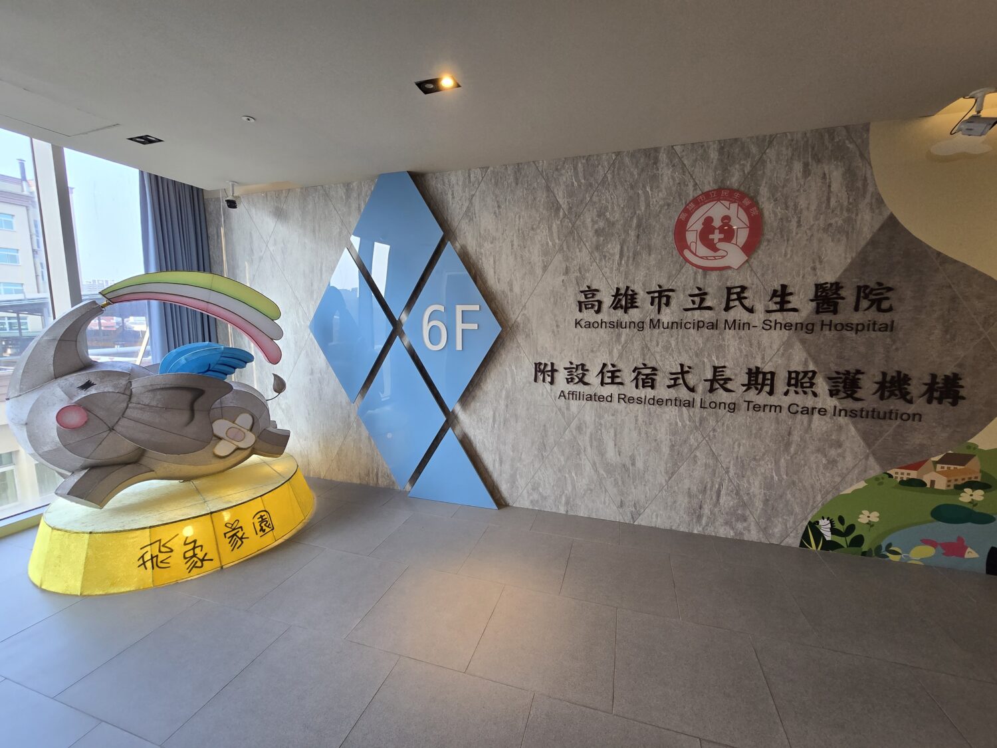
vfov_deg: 89.9
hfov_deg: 106.2
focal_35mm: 13
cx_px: 498
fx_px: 374
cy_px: 374
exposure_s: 1/60
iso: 125
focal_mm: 2.2
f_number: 2.2
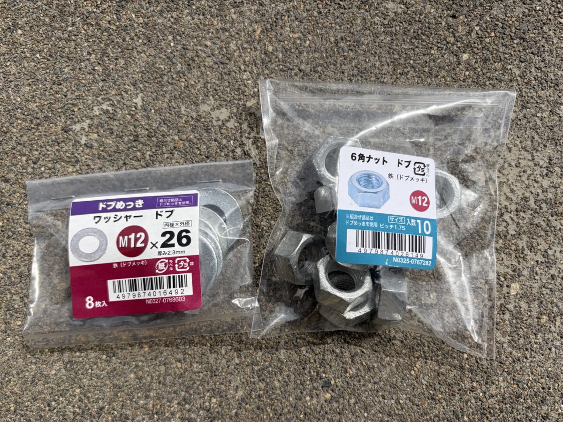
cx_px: 282
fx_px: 423
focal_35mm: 26
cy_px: 211
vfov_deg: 53.1
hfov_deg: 67.3
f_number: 1.6
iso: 64
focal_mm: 5.96
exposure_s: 1/6993
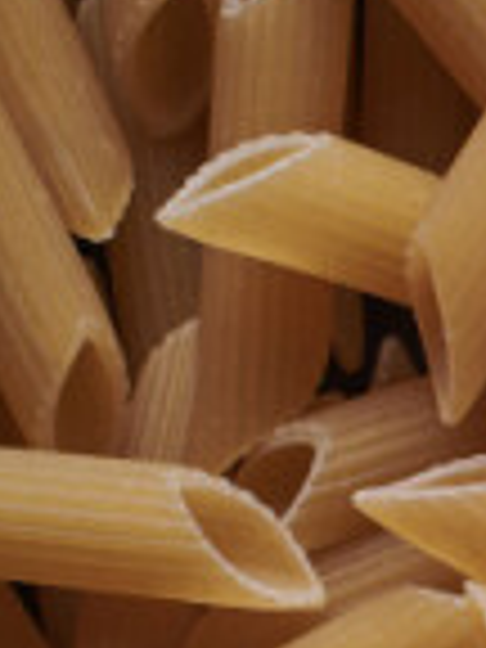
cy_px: 1098
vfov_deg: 7.2
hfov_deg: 5.1
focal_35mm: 268
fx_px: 5017
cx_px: 1714
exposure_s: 1/100
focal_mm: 50
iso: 160
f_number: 8
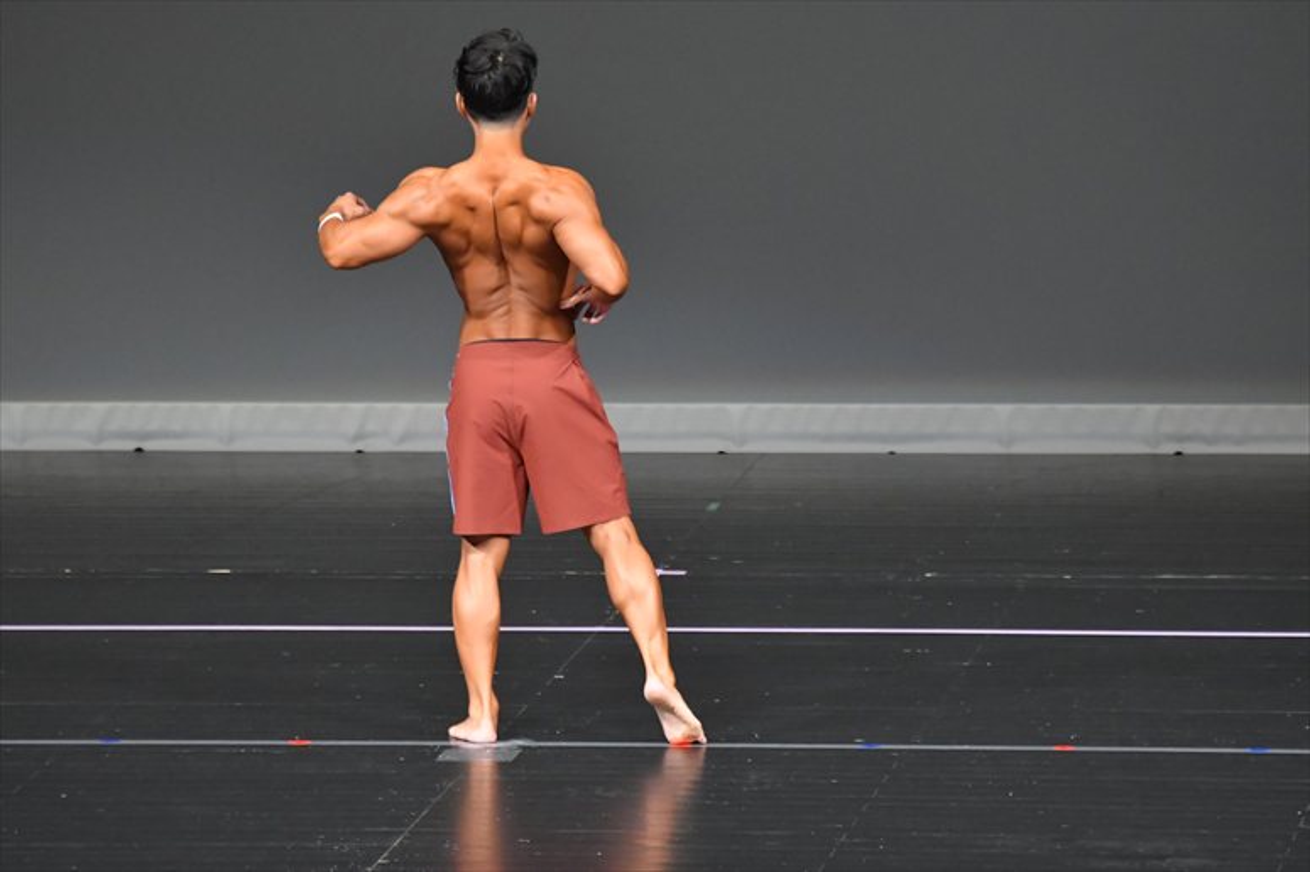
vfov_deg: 4.0
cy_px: 436
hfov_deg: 6.0
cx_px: 655
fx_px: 12548
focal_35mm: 345
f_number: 5.6
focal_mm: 230
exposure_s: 1/400
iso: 5000
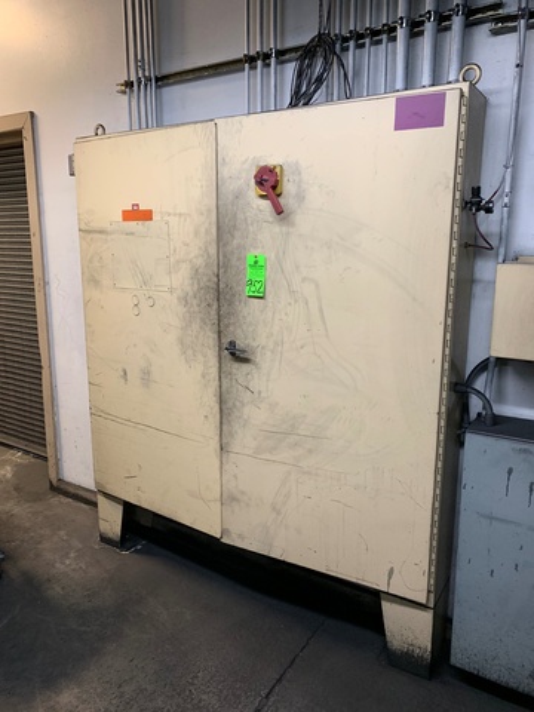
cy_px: 356
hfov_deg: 53.1
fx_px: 535
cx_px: 267
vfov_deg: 67.3
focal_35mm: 26
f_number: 1.8
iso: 250
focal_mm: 4.25
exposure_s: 1/60
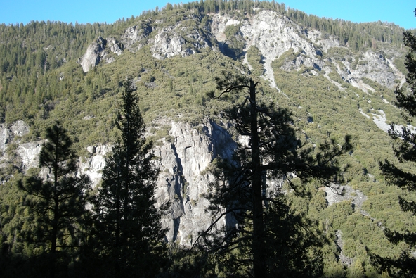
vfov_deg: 34.2
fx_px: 451
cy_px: 127
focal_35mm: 39
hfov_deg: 49.5
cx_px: 207
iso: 64
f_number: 2.8
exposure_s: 1/264
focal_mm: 7.9
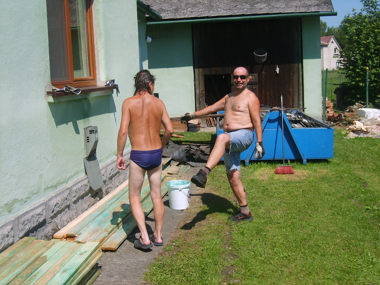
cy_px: 142
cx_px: 190
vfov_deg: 33.6
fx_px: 472
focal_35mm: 43
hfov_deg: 43.9
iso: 50
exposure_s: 1/1000
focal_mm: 7.2
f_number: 3
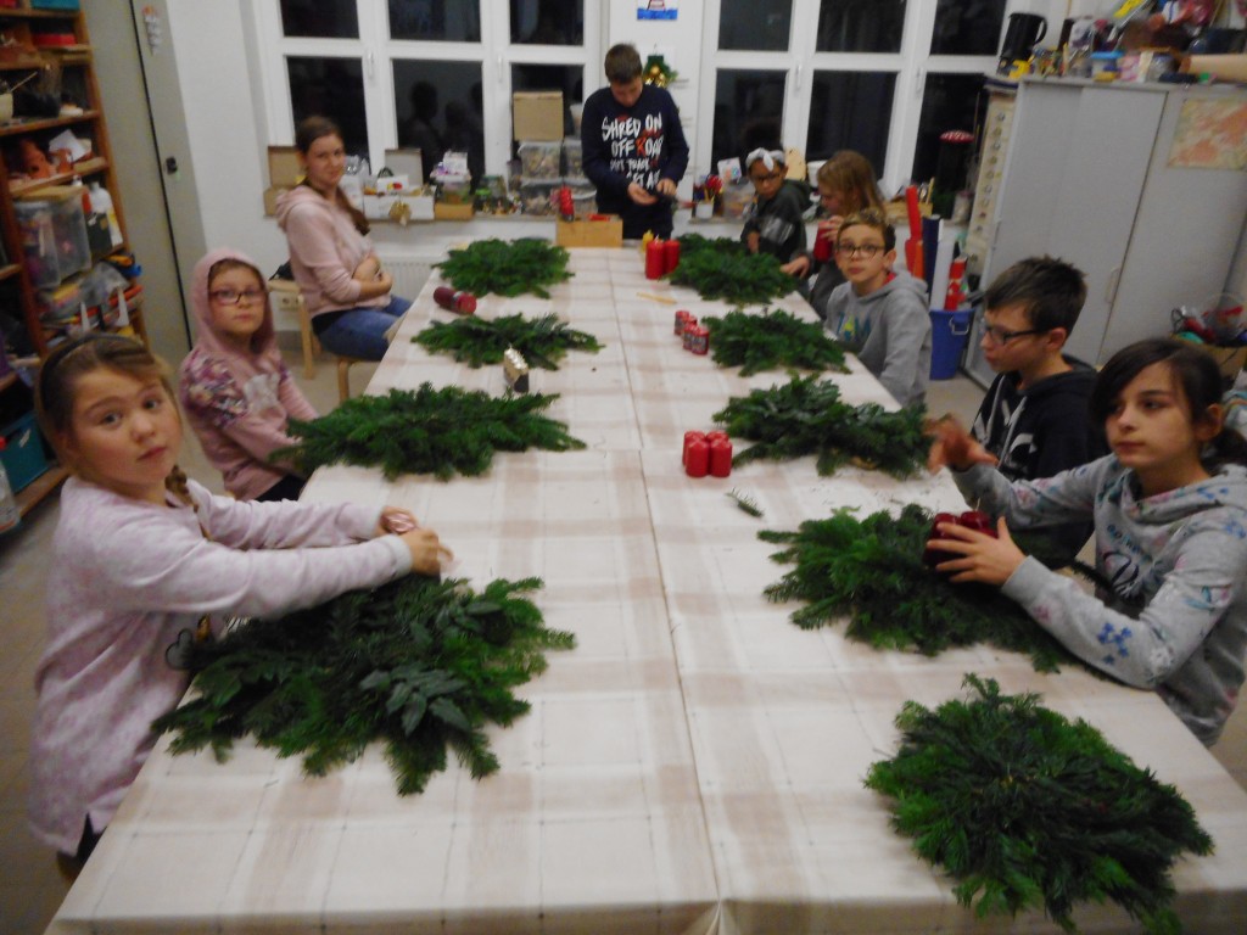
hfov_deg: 69.4
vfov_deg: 54.9
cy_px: 468
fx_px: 901
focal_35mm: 25
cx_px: 624
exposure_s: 1/30
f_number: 3.7
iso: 400
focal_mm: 4.5
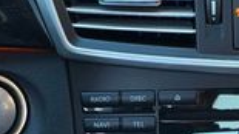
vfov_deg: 5.6
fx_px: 1368
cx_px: 205
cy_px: 18
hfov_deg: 9.9
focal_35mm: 216
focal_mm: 6.76
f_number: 1.78
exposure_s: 1/90
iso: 100
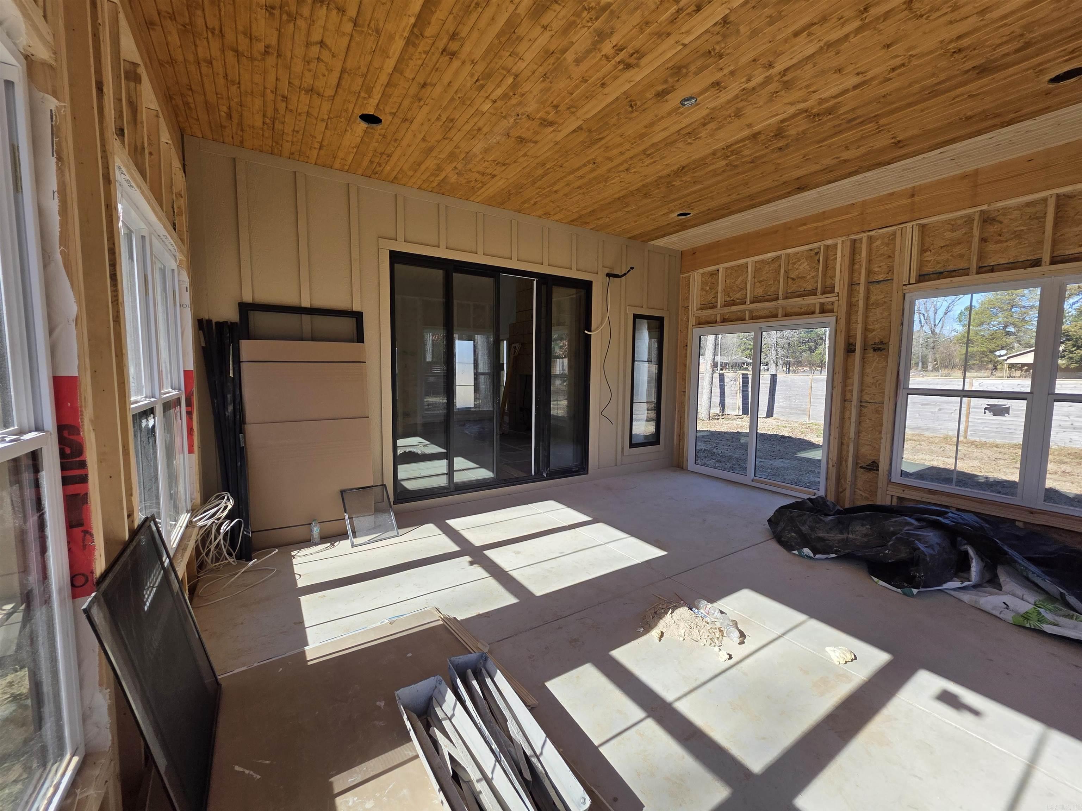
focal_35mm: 13
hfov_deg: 106.2
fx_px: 406
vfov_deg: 89.9
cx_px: 541
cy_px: 406
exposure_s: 1/599
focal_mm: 2.2
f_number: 1.9
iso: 40
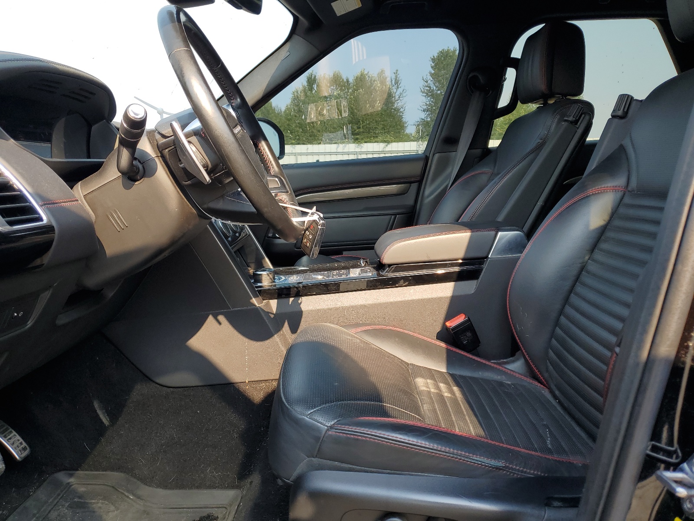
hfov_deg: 67.3
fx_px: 521
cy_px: 260
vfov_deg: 53.1
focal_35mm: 26
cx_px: 347
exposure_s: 1/526
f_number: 1.5
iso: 50
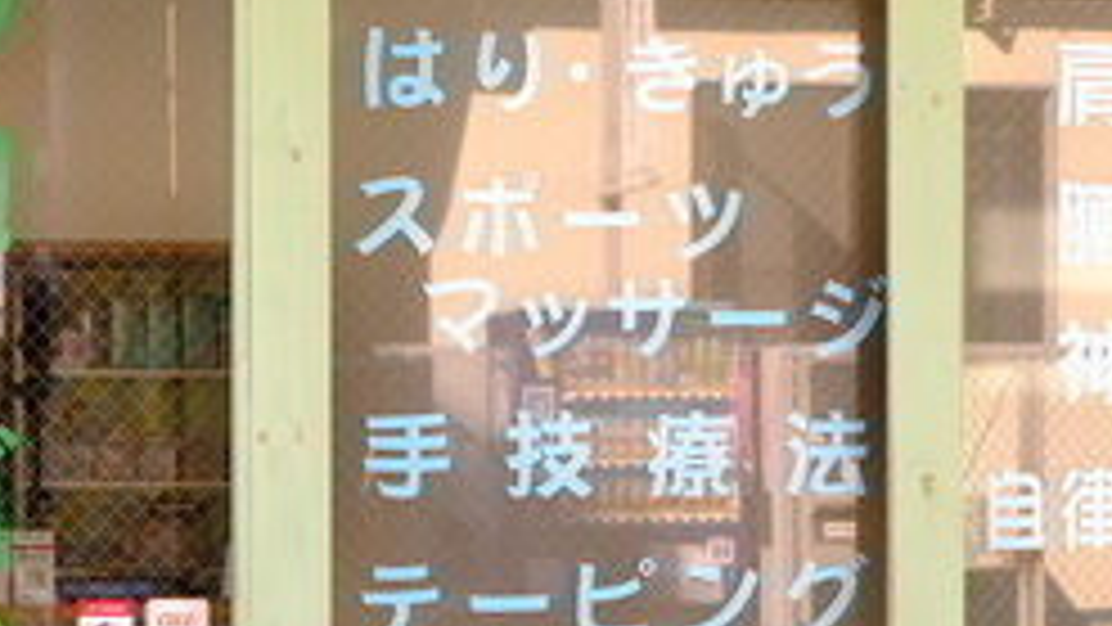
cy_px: 498
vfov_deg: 11.5
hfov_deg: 20.4
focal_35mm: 105
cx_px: 576
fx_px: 3096
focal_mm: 20.5
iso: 160
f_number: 3.2
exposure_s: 1/170
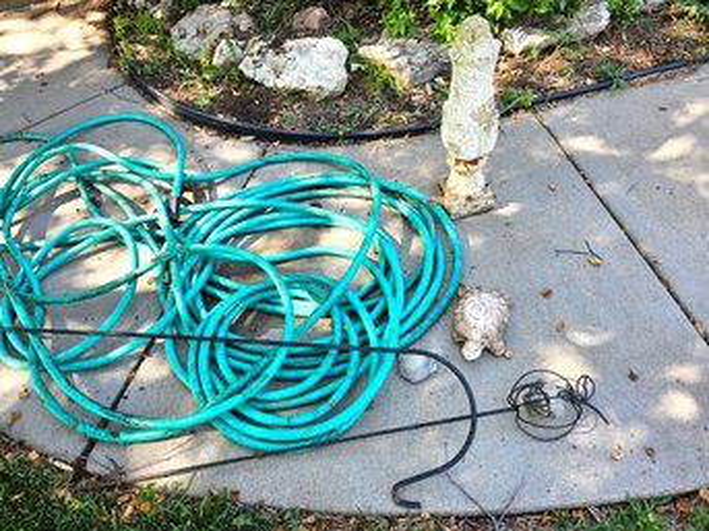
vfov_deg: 58.8
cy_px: 266
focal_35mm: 23
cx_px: 354
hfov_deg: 73.9
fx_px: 471
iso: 25
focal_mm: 5.4
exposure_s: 1/156
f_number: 1.8
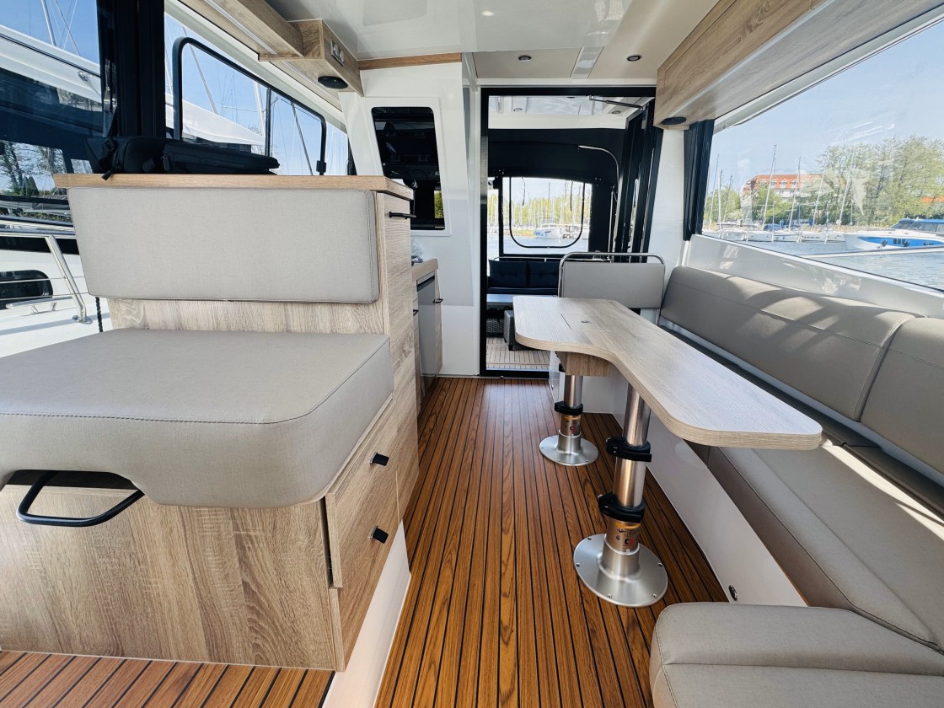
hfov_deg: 98.1
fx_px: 409
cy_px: 332
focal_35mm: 15
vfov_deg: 81.7
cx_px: 491
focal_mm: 2.22
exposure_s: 1/235
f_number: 2.2
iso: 40
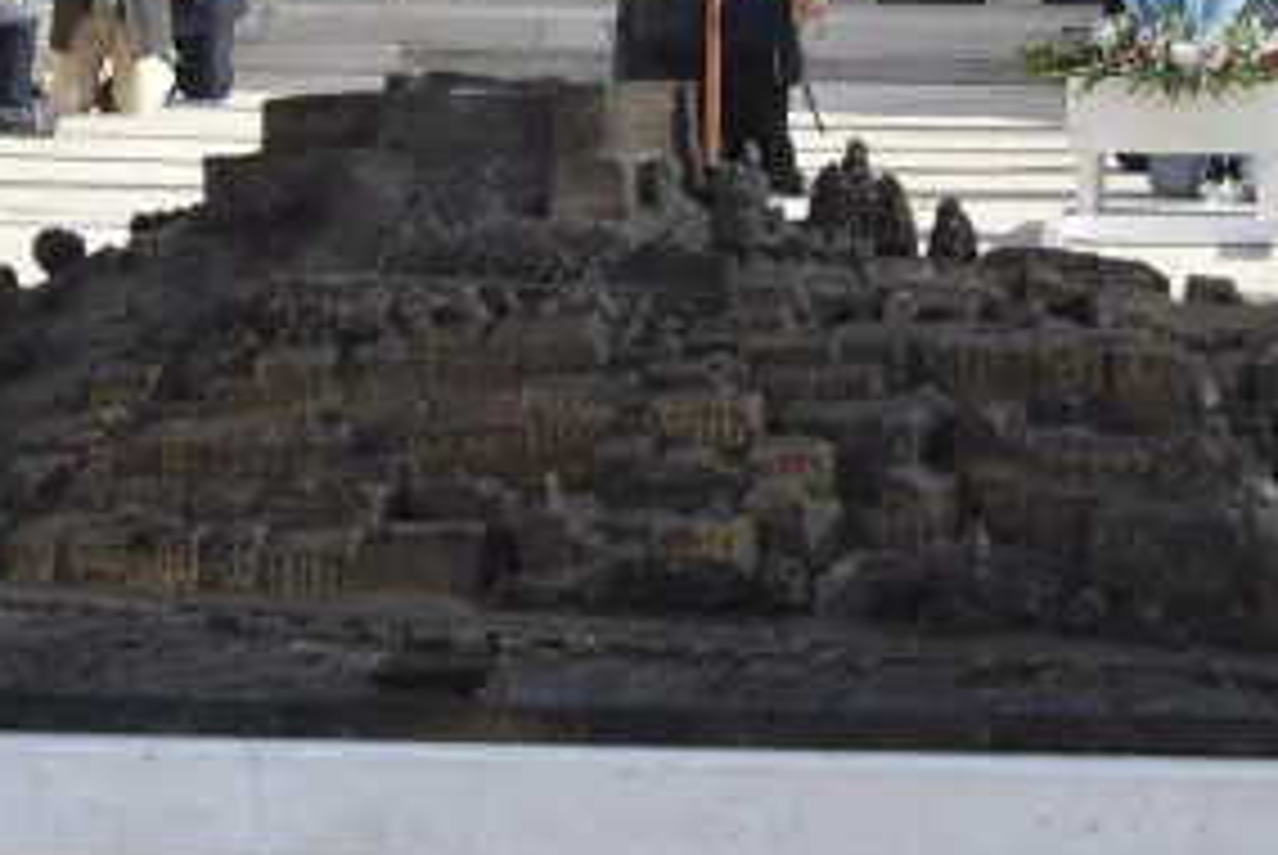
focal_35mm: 187
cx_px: 1008
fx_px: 6645
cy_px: -223
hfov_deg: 11.0
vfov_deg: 7.3
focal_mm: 70
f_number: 11
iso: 320
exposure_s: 1/320
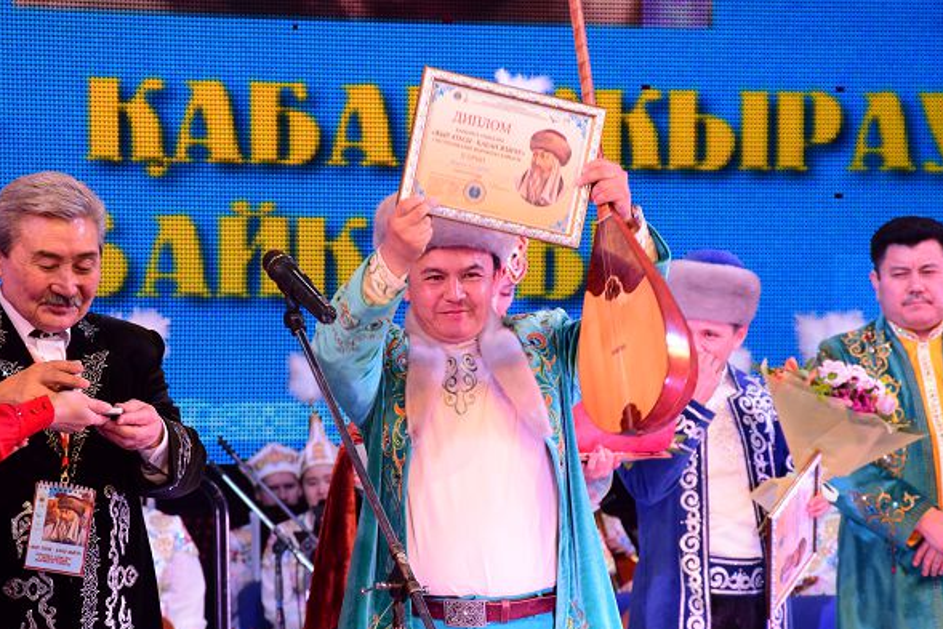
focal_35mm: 228
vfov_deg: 6.0
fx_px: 5973
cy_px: 388
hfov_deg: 9.0
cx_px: 379
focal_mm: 112
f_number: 9
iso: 1000
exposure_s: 1/200
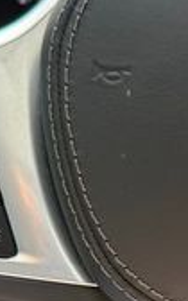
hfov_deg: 12.8
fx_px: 795
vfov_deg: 20.9
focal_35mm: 97
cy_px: 283
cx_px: 278
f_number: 1.78
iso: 125
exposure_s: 1/229
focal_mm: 6.76
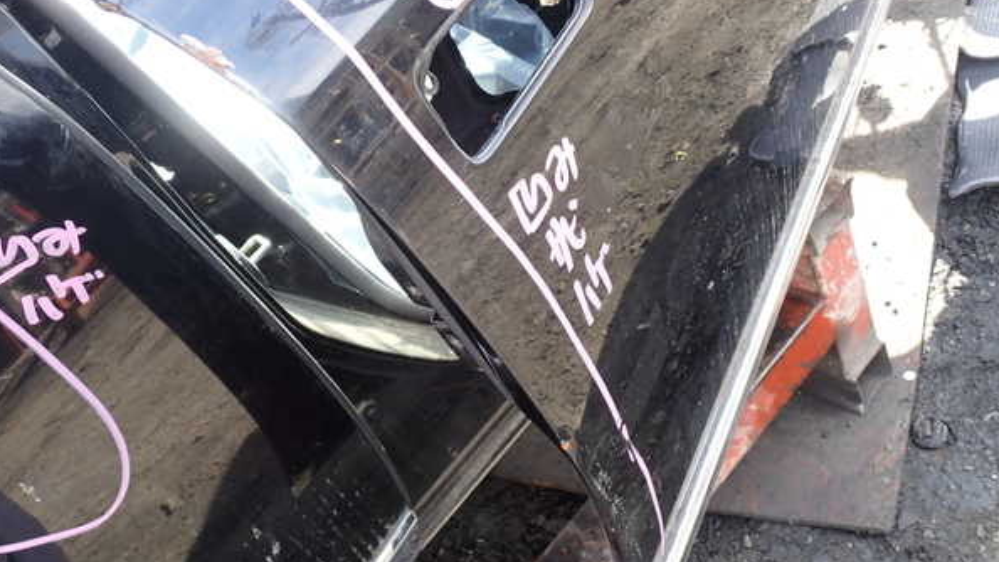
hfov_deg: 59.5
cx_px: 498
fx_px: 874
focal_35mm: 33
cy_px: 274
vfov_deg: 35.6
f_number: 3.2
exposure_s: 1/60
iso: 100
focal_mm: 5.4
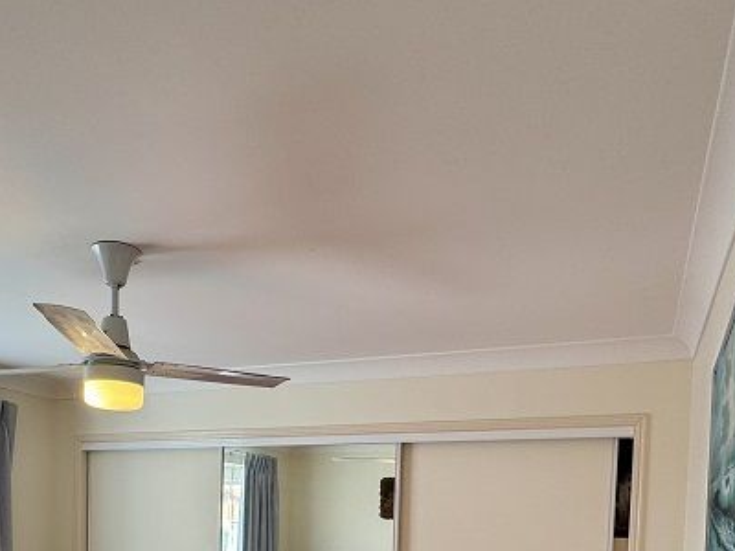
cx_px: 298
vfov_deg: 36.1
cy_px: 568
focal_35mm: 35
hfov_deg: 52.3
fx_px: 743
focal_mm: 2.22
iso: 64
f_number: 2.2
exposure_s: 1/100
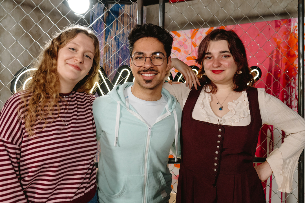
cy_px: 102
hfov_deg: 60.3
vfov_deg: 42.3
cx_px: 152
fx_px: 262
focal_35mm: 31
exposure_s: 1/800
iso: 3200
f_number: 4
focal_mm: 31
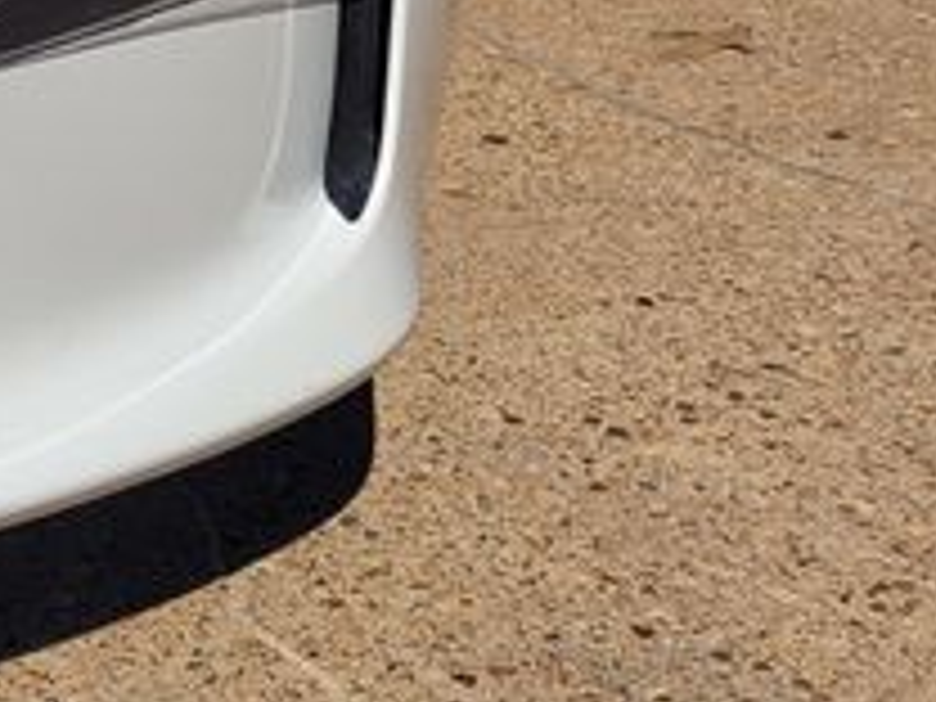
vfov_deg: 17.5
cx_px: -387
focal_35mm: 80
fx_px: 2163
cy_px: -153
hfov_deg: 21.3
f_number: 1.8
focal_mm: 5.4
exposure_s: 1/5764
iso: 40
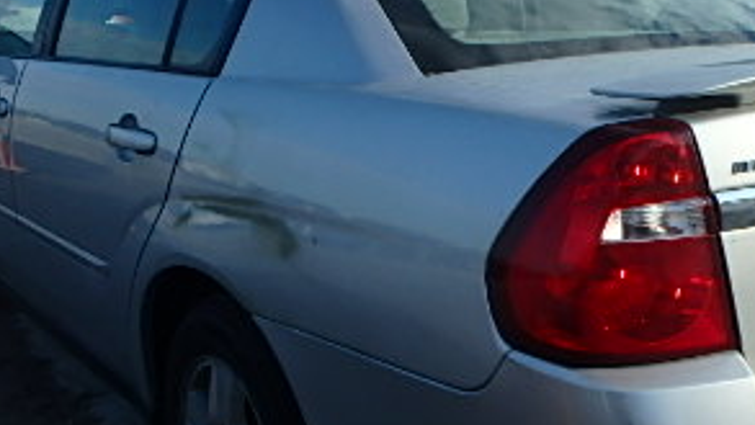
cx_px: 546
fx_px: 1001
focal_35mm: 50
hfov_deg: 40.4
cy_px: 247
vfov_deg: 23.9
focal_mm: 3.7
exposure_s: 1/320
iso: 125
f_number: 6
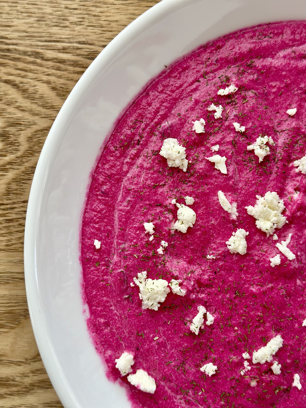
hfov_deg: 30.3
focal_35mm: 48
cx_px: 153
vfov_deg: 39.7
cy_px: 204
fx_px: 566
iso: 100
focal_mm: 6.86
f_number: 1.78
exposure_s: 1/121
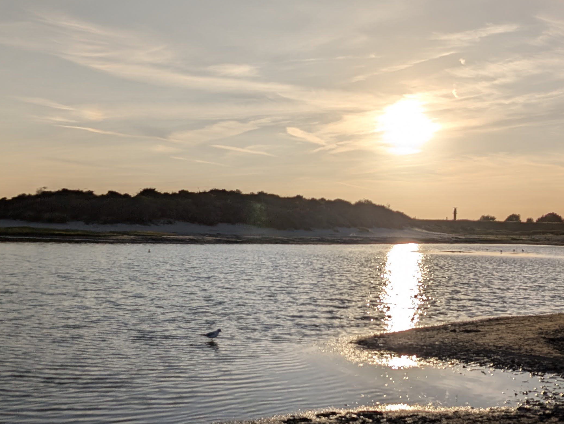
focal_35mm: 47
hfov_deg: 40.3
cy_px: 274
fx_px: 766
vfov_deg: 30.7
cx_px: 328
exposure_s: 1/7194
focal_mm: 6.9
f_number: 1.68
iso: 19
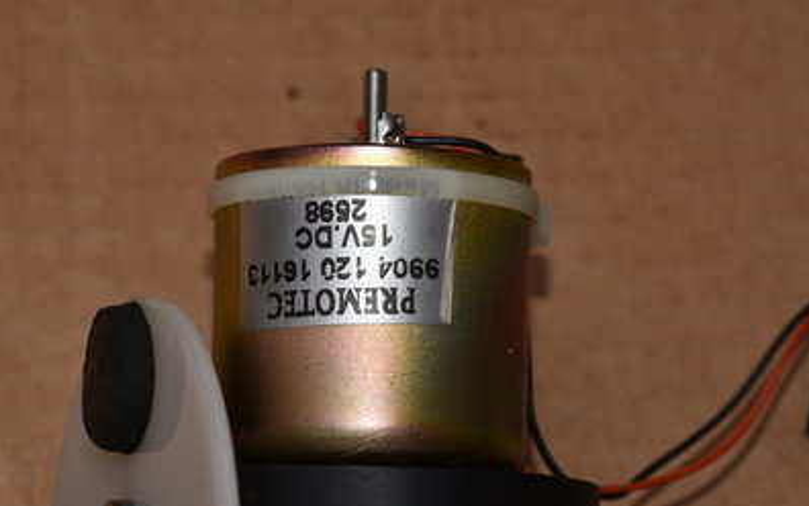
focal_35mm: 108
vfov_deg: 12.1
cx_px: 407
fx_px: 2383
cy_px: 254
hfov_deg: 19.3
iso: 100
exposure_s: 1/60
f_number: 18
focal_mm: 105
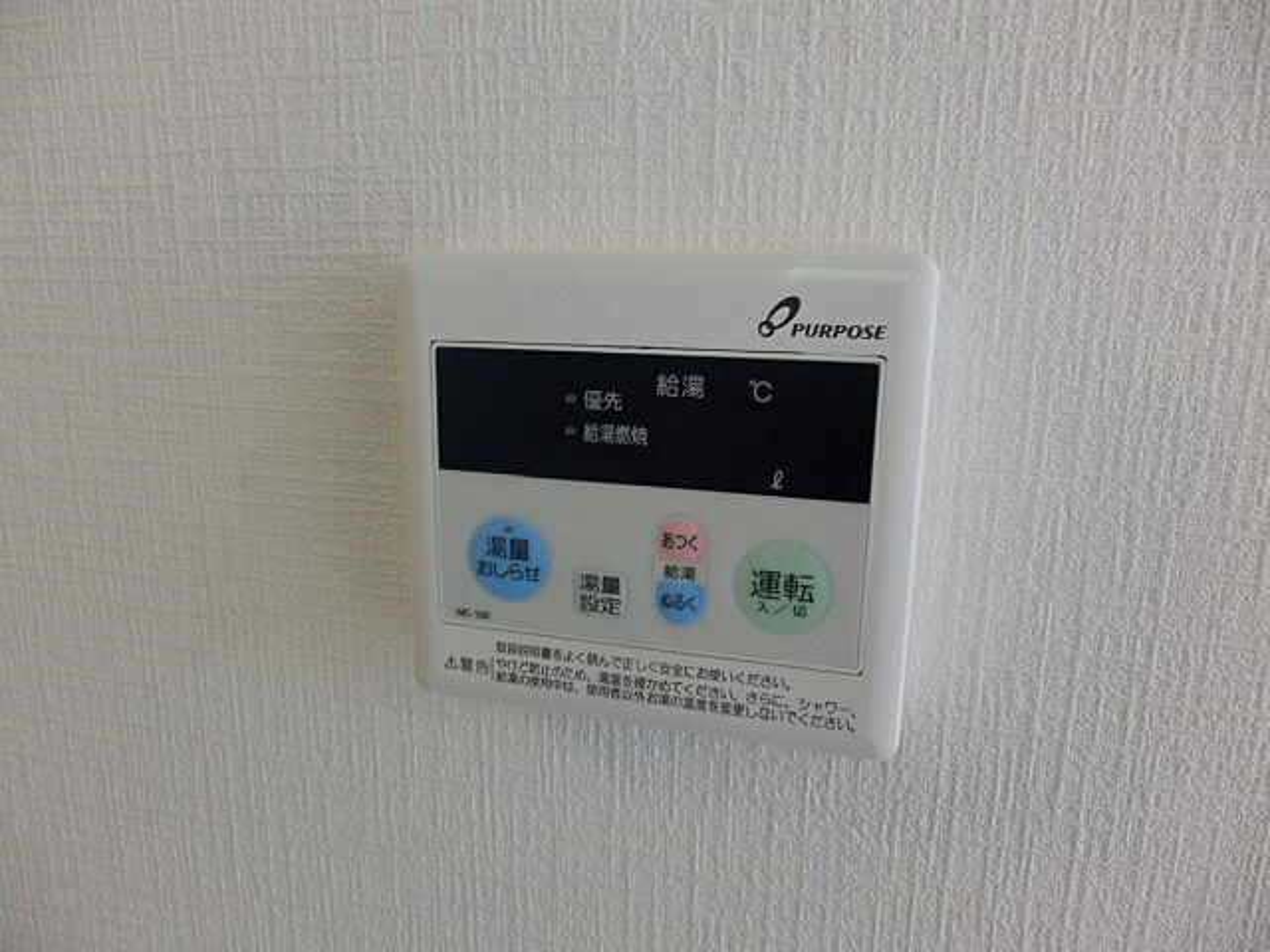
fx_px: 881
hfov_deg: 71.6
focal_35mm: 24
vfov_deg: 56.8
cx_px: 635
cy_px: 476
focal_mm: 4.2
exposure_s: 1/30
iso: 800
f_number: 3
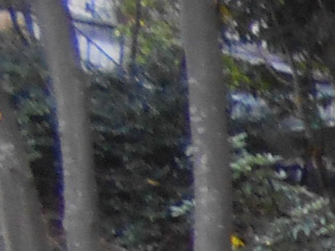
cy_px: 770
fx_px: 2003
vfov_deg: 6.5
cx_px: 1300
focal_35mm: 207
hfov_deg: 7.3
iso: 160
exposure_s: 1/30
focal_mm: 4.6
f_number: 3.2
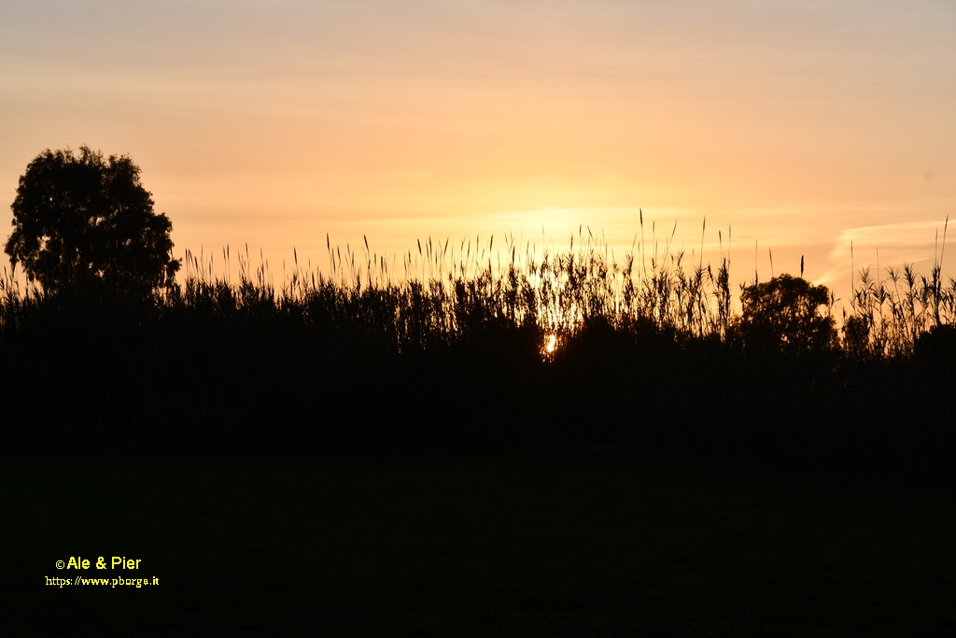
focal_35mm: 120
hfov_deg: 17.1
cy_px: 319
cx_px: 478
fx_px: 3187
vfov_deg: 11.4
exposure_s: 1/320
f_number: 9
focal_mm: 80
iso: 100
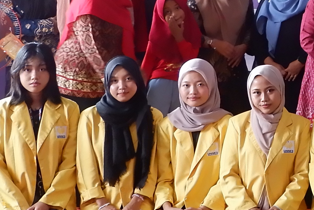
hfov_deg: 14.2
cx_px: 553
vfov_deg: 10.5
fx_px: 1125
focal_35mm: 129
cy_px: -19
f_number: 4
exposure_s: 1/38
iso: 1000
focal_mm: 17.5
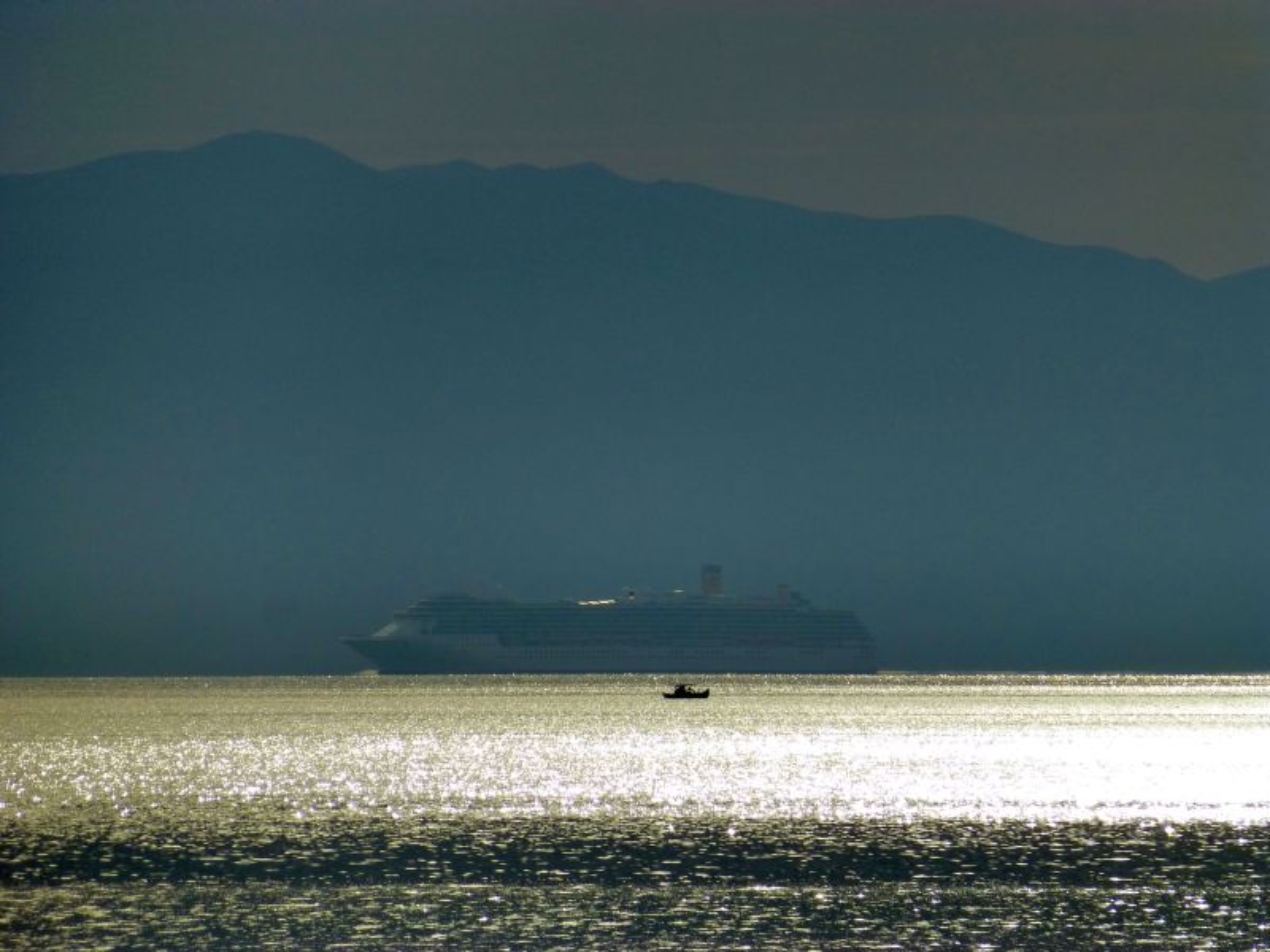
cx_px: 635
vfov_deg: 3.1
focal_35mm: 480
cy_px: 476
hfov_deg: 4.1
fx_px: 17610
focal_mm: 86
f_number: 6.4
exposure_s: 1/1300
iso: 160
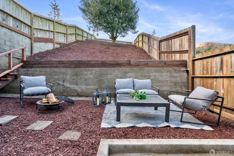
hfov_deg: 96.7
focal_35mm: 16
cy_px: 78
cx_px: 117
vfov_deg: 73.7
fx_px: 104
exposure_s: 1/60
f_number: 8
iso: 640
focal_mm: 16
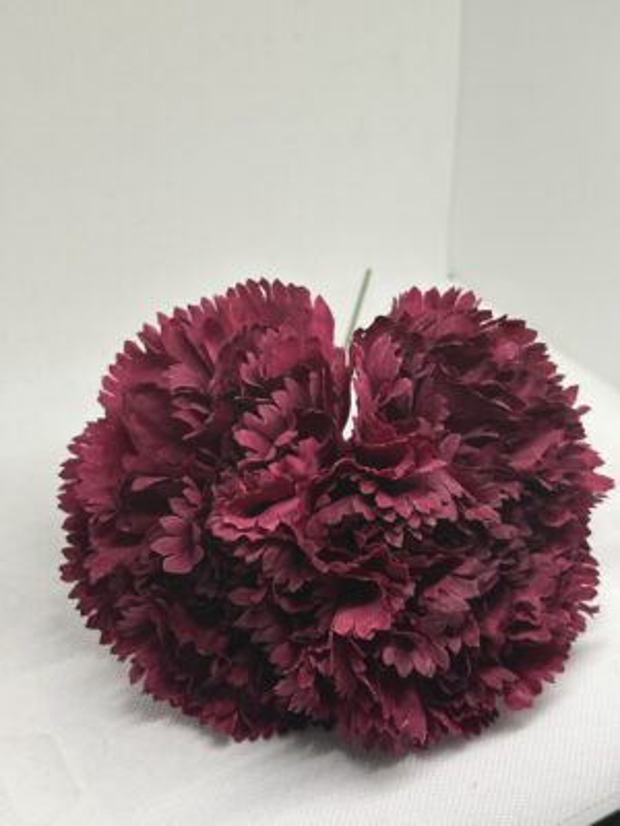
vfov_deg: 36.8
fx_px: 1242
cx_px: 310
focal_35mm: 52
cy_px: 413
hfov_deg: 28.0
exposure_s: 1/100
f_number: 1.6
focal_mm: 5.96
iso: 32
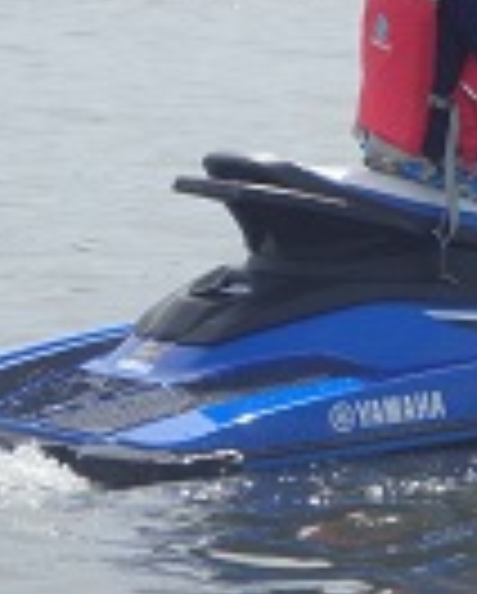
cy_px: 18
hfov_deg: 4.3
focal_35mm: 358
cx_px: 493
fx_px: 6303
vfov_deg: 5.4
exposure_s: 1/2000
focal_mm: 25
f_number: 5.9
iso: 500
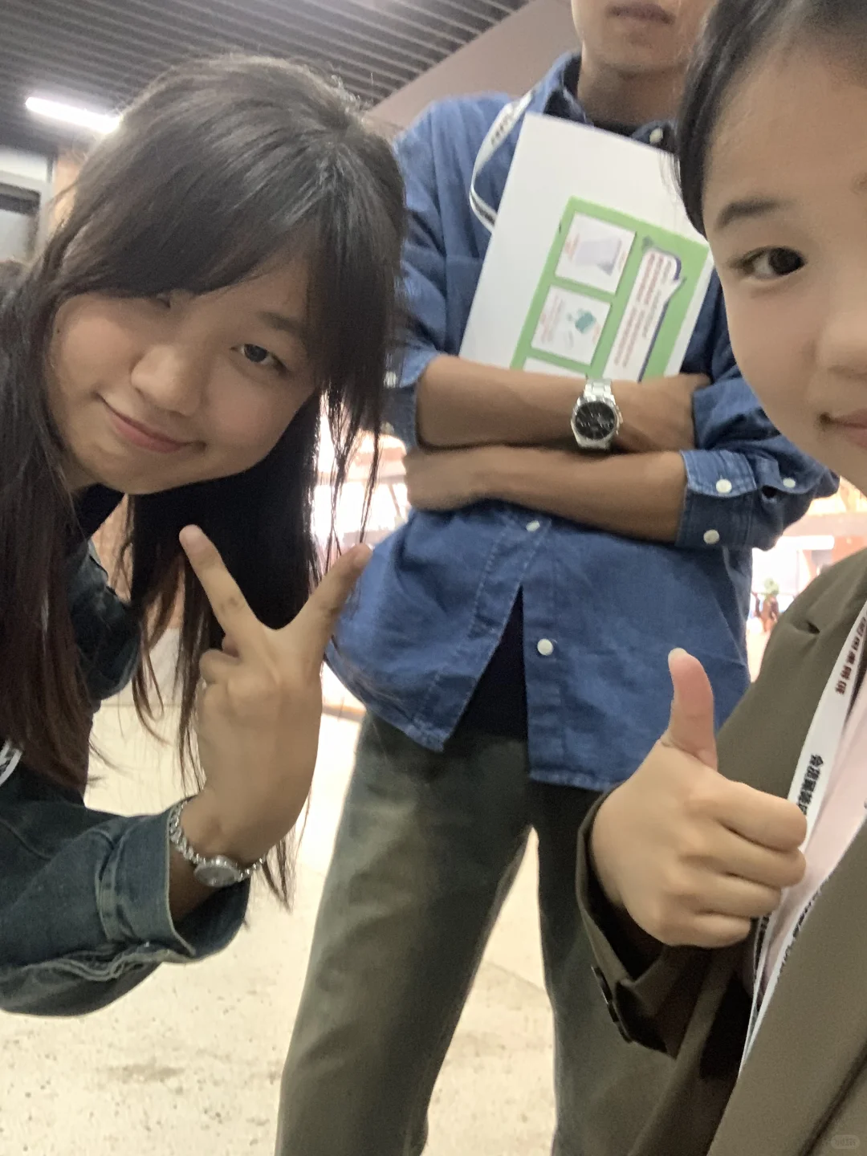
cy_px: 578
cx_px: 434
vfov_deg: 56.8
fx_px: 1069
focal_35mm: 32
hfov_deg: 44.2
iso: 640
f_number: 2.2
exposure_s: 1/17
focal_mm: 2.87
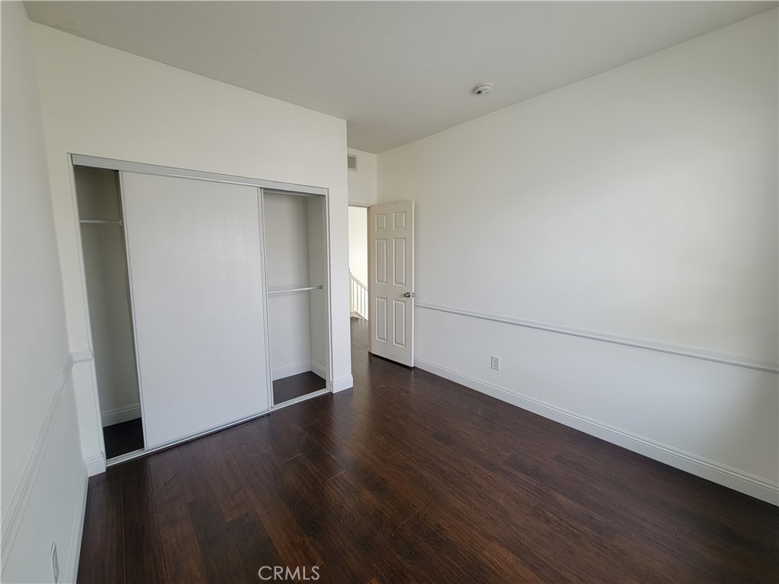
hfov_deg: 106.2
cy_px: 292
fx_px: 293
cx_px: 390
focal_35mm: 13
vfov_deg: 89.9
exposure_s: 1/60
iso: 64
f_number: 2.2
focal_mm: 2.2
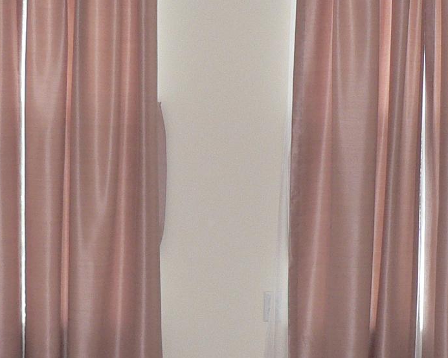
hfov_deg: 18.4
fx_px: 1379
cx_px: 271
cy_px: 288
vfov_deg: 14.7
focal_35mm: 104
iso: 150
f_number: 2.8
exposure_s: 1/60
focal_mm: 6
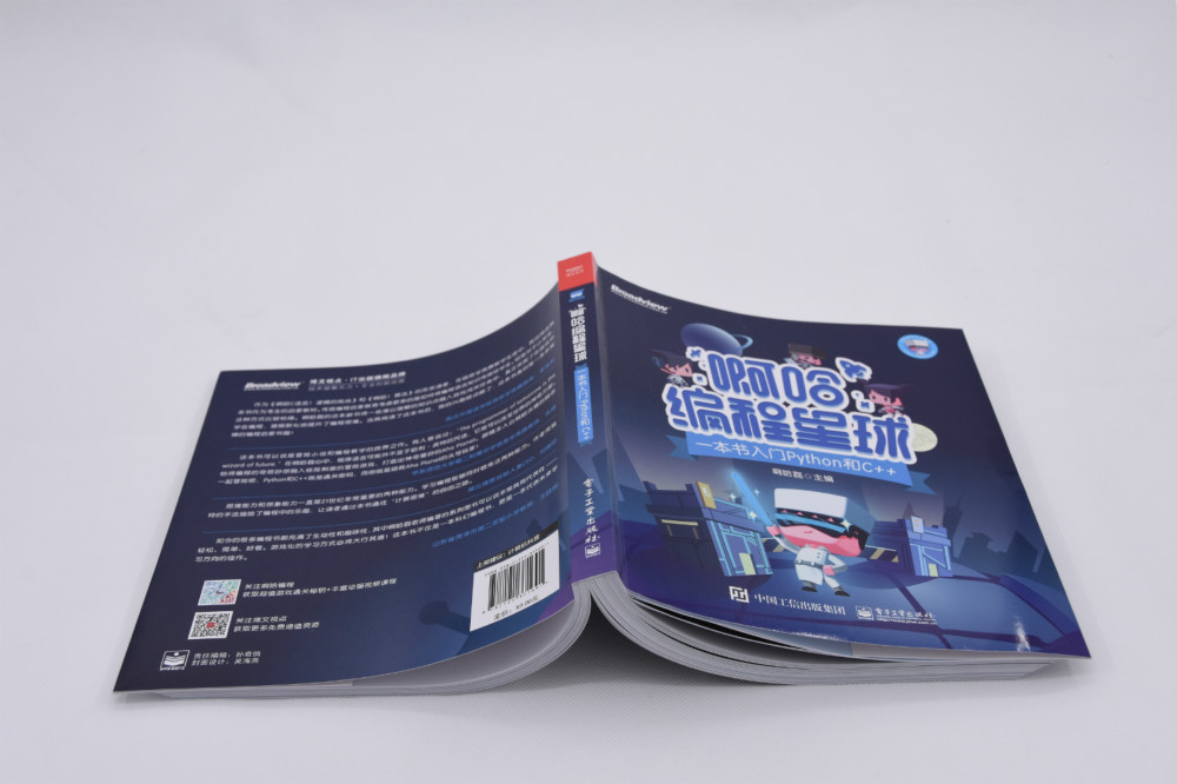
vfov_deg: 28.1
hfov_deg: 41.1
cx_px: 588
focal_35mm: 48
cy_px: 392
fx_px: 1569
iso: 400
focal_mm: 32
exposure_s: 1/400
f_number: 7.1
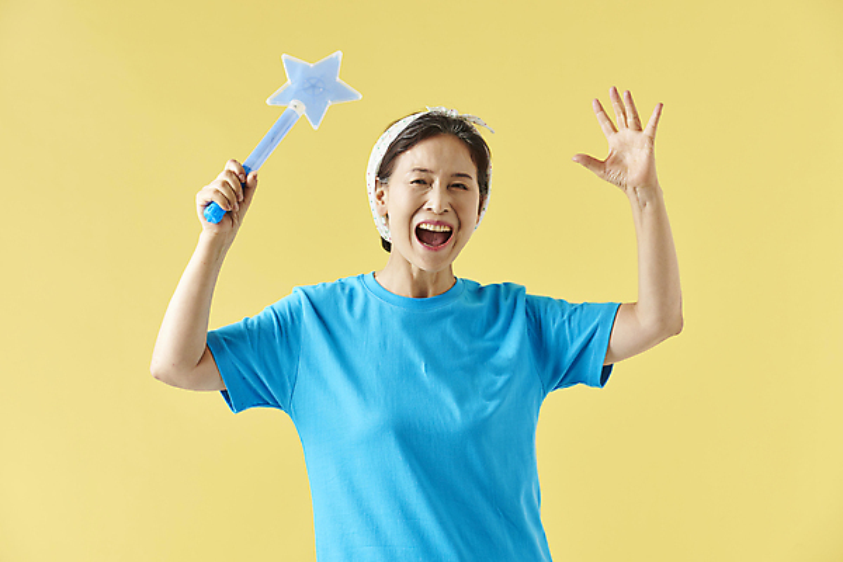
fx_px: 2927
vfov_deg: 11.0
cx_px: 422
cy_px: 281
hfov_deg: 16.4
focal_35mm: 125
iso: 160
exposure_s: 1/125
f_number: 8
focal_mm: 125
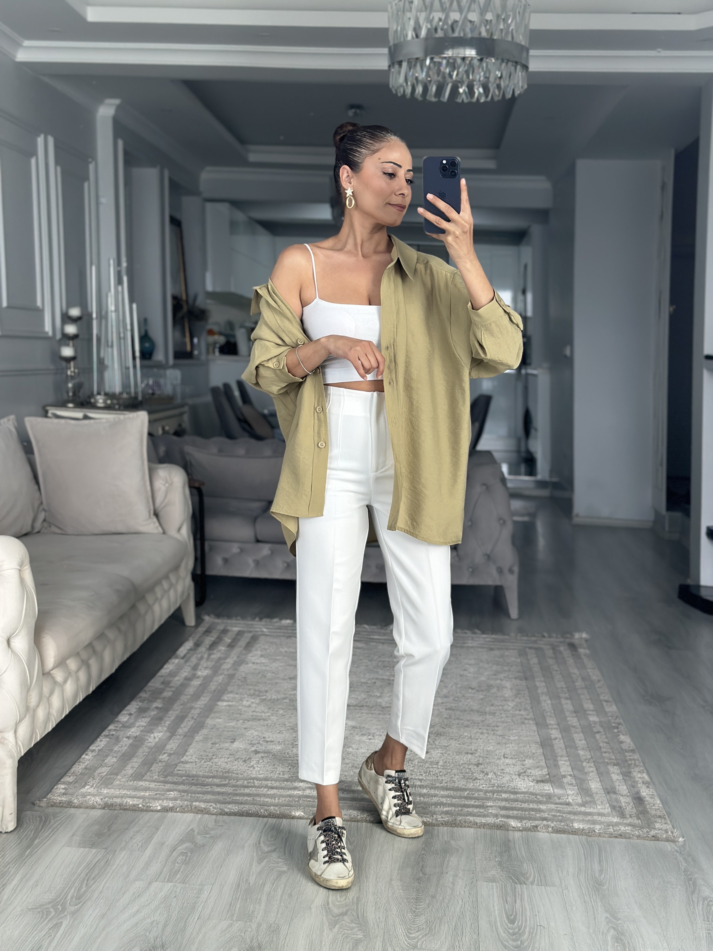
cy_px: 476
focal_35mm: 48
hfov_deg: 30.3
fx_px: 1318
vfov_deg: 39.7
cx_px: 356
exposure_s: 1/121
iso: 125
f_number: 1.78
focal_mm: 6.86
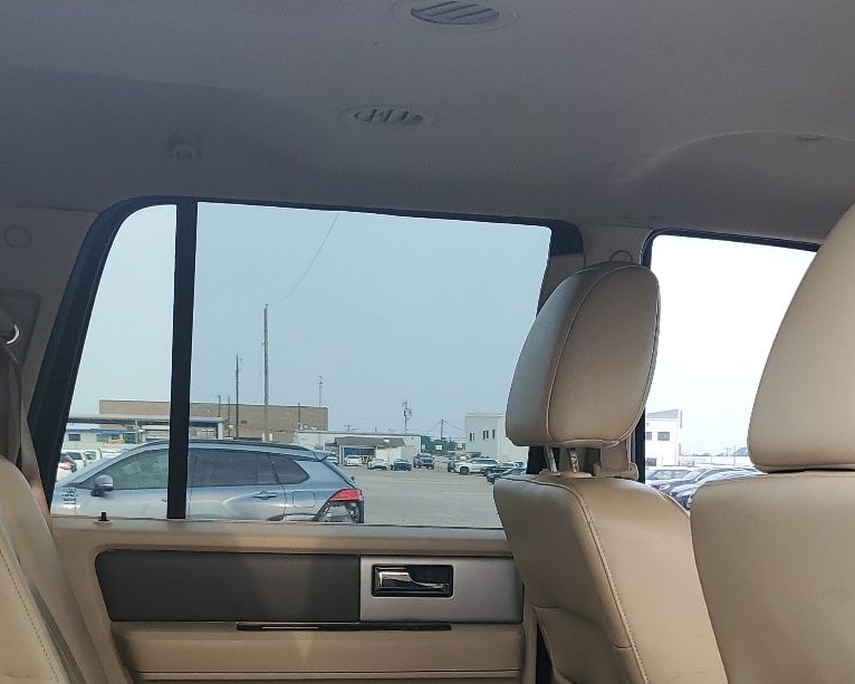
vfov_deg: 27.4
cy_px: 642
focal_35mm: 53
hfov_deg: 35.3
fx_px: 1341
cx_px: 503
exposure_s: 1/156
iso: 50
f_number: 1.5
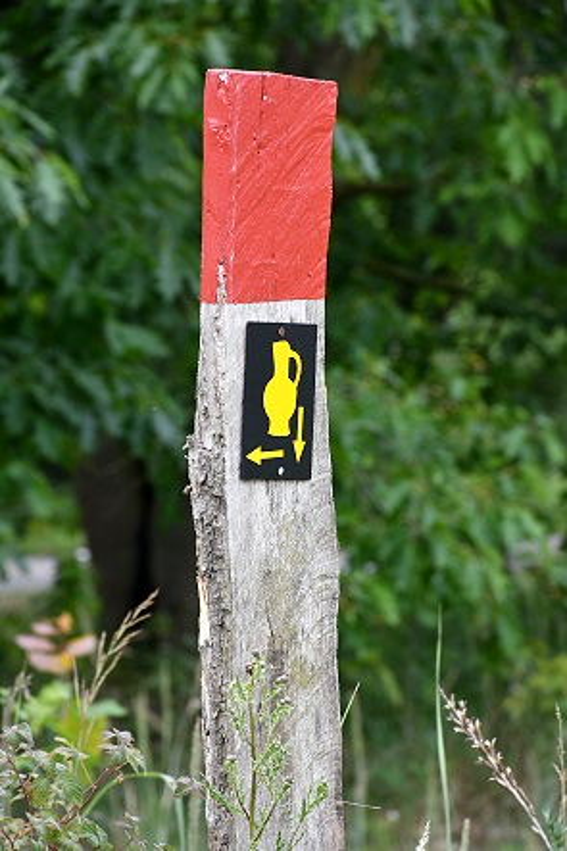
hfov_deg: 6.5
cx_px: 284
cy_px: 426
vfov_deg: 9.8
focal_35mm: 210
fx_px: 4965
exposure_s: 1/200
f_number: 8
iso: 200
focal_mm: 140
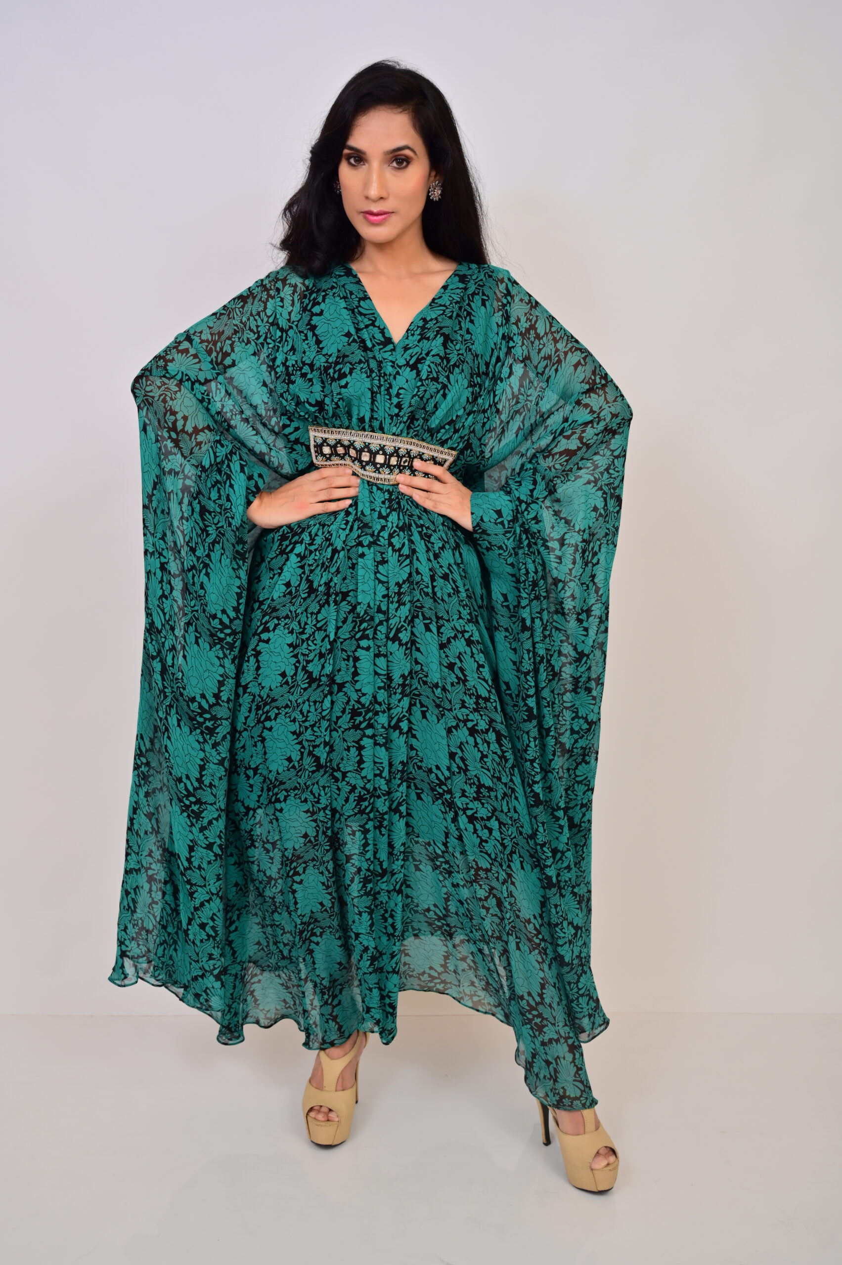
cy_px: 632
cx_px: 421
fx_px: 1511
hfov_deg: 31.1
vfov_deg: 45.5
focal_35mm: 43
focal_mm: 43
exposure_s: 1/125
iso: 160
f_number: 4.5
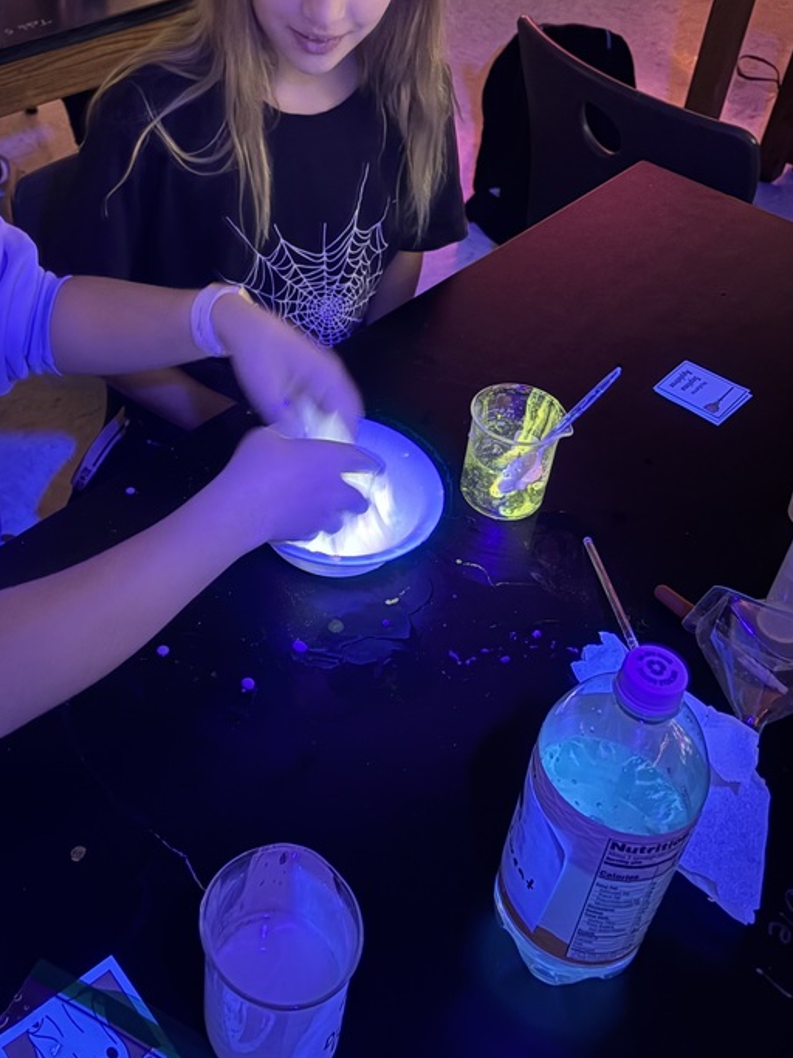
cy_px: 358
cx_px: 203
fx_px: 1192
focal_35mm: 39
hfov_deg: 36.0
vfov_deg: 47.1
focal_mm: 5.96
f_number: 1.6
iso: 1000
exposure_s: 1/17
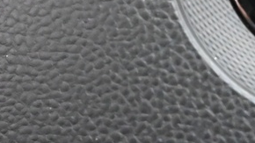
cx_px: -215
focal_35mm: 211
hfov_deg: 9.7
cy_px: -13
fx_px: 1426
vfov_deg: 5.7
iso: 8000
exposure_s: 1/60
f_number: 5
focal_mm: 36
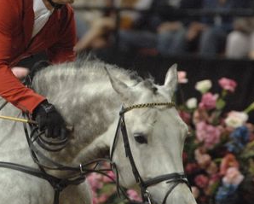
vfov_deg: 2.6
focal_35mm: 603
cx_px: -16
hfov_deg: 3.2
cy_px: 120
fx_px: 4537
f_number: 2.8
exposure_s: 1/400
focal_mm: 200
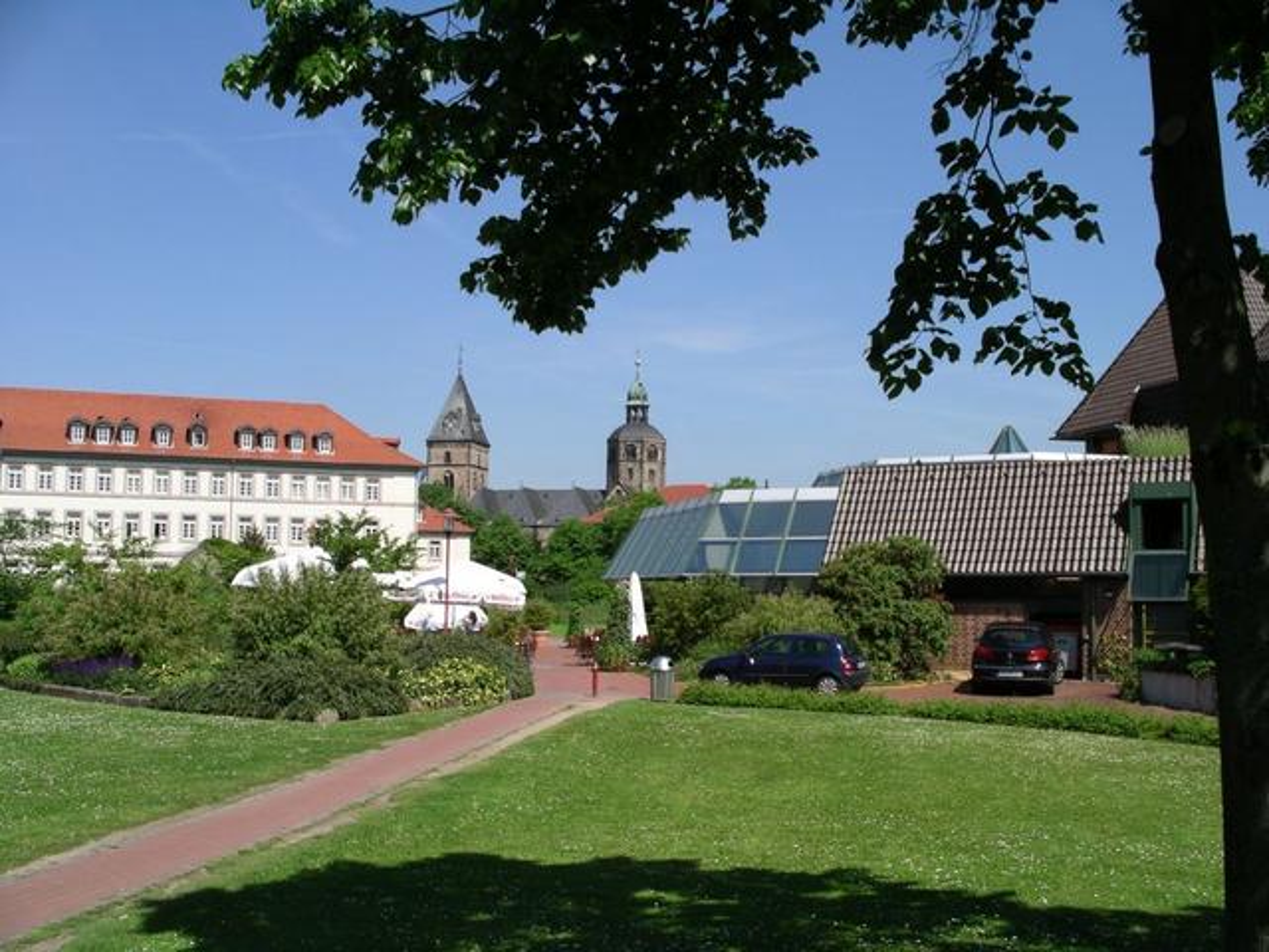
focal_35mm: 37
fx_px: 1356
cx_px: 634
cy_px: 476
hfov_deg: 50.1
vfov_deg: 38.7
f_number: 6
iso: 64
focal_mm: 7.8
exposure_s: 1/400
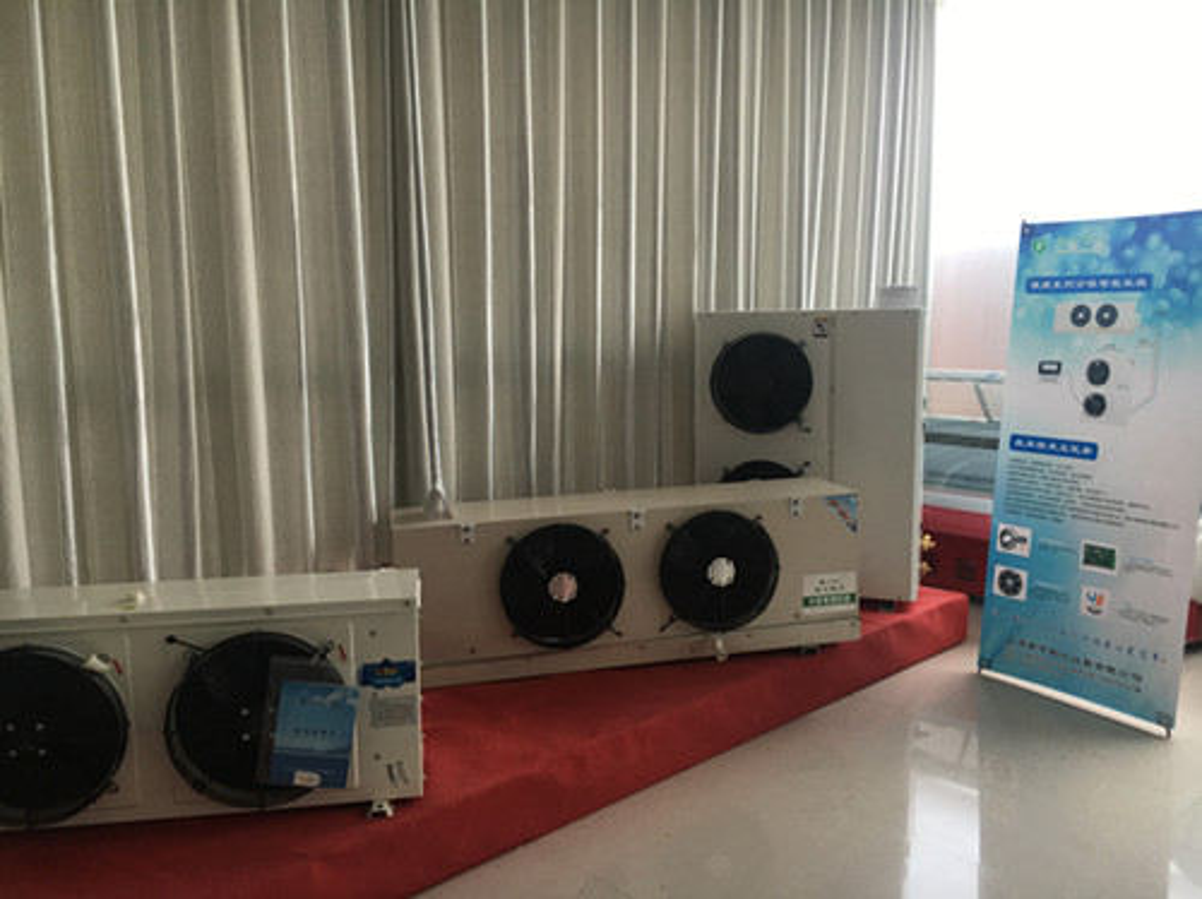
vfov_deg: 48.2
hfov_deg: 61.7
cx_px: 601
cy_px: 450
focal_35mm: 29
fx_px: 1006
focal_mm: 4.15
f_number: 2.2
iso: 40
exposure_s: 1/100
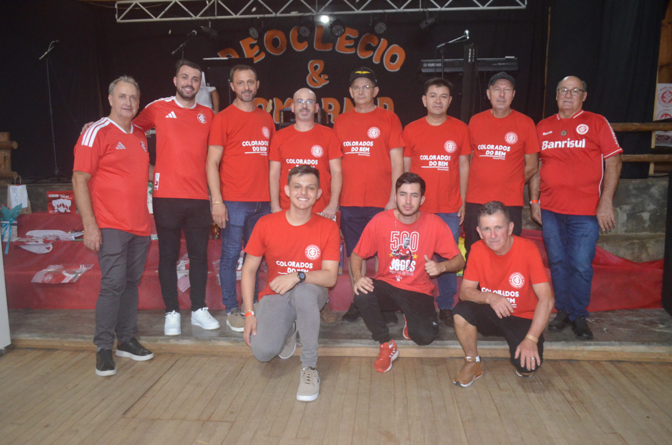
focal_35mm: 30
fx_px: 559
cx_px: 336
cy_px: 222
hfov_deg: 62.0
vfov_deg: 43.4
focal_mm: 20
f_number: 3.8
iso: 3200
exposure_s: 1/60
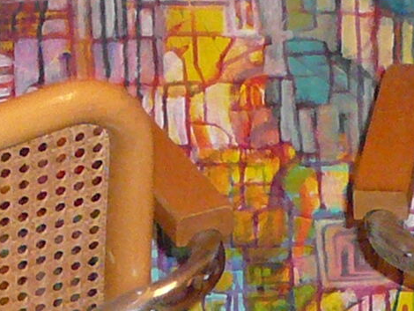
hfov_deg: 8.1
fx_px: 2932
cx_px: 360
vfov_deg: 5.9
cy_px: 621
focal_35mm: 245
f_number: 3.2
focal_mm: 6.7
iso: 400
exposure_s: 1/30
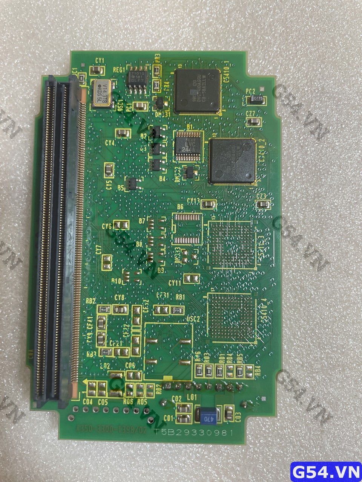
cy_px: 241
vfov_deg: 67.3
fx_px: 363
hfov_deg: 53.1
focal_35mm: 26
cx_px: 181
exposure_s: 1/100
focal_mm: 4.2
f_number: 1.6
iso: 125
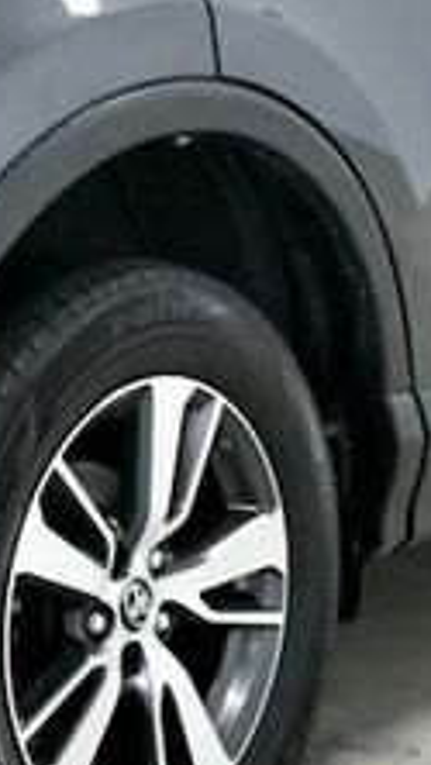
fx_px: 3918
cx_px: 7
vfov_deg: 11.1
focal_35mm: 193
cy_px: 64
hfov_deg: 6.3
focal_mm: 40
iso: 2500
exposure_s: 1/640
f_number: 4.5
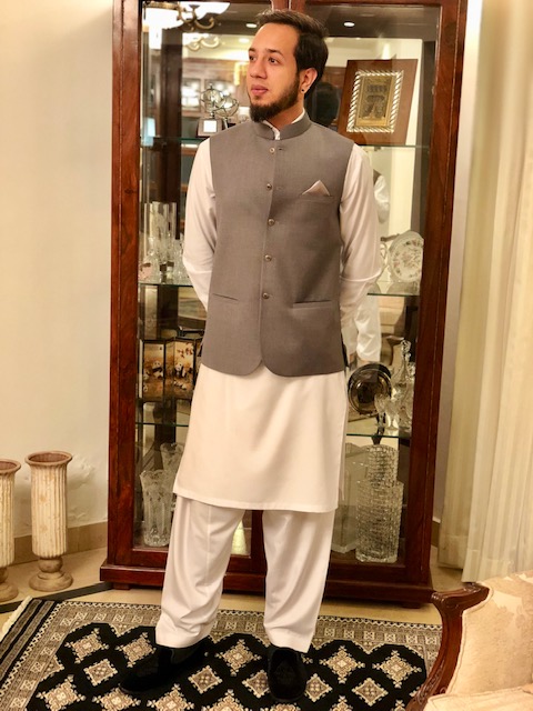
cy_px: 356
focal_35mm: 52
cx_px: 266
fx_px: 1068
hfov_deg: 28.0
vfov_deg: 36.8
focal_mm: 6
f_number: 2.4
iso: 160
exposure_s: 1/17
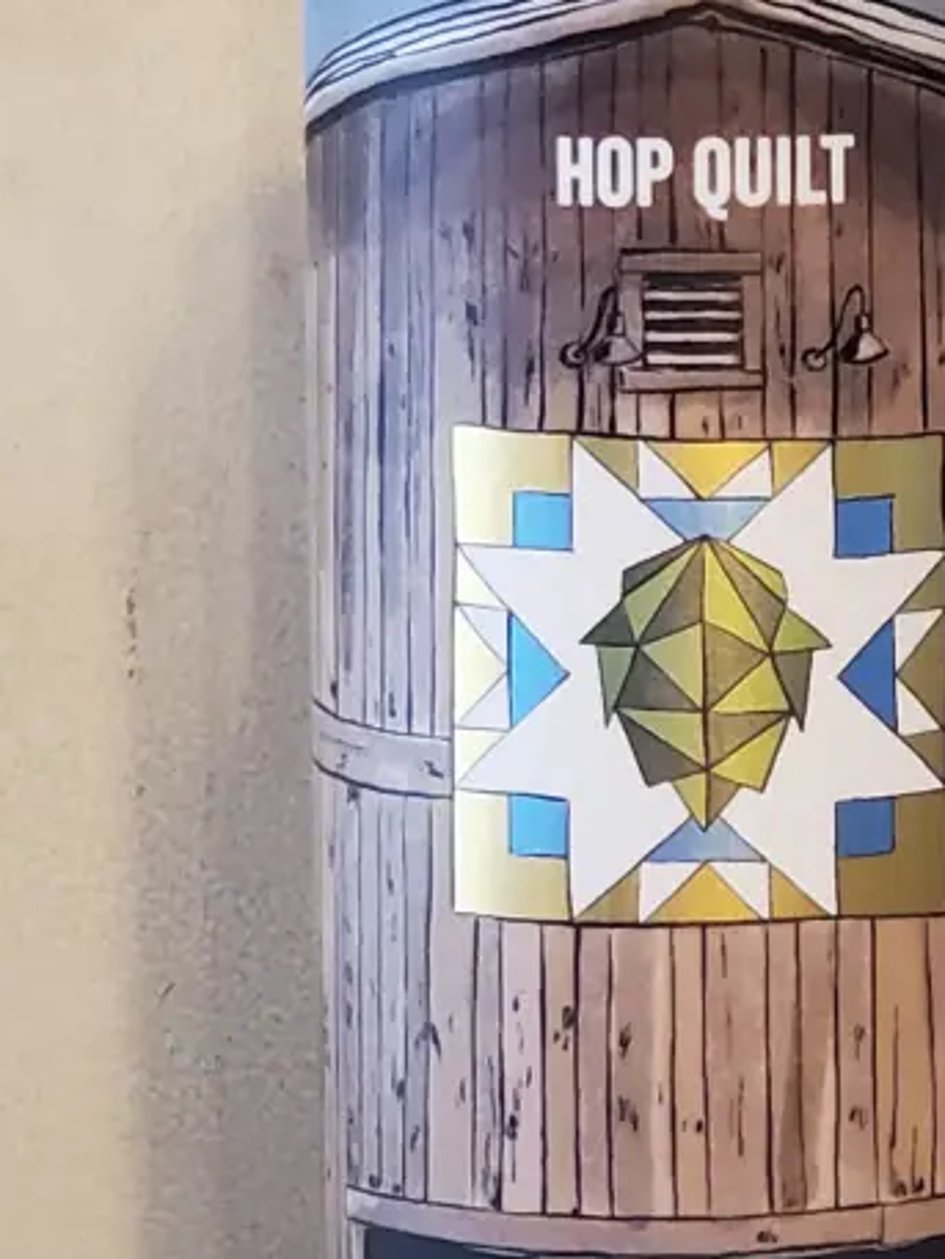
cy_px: 592
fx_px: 3311
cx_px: 705
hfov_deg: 16.2
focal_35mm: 91
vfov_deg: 21.5
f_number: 2.4
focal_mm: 6
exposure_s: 1/15
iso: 250
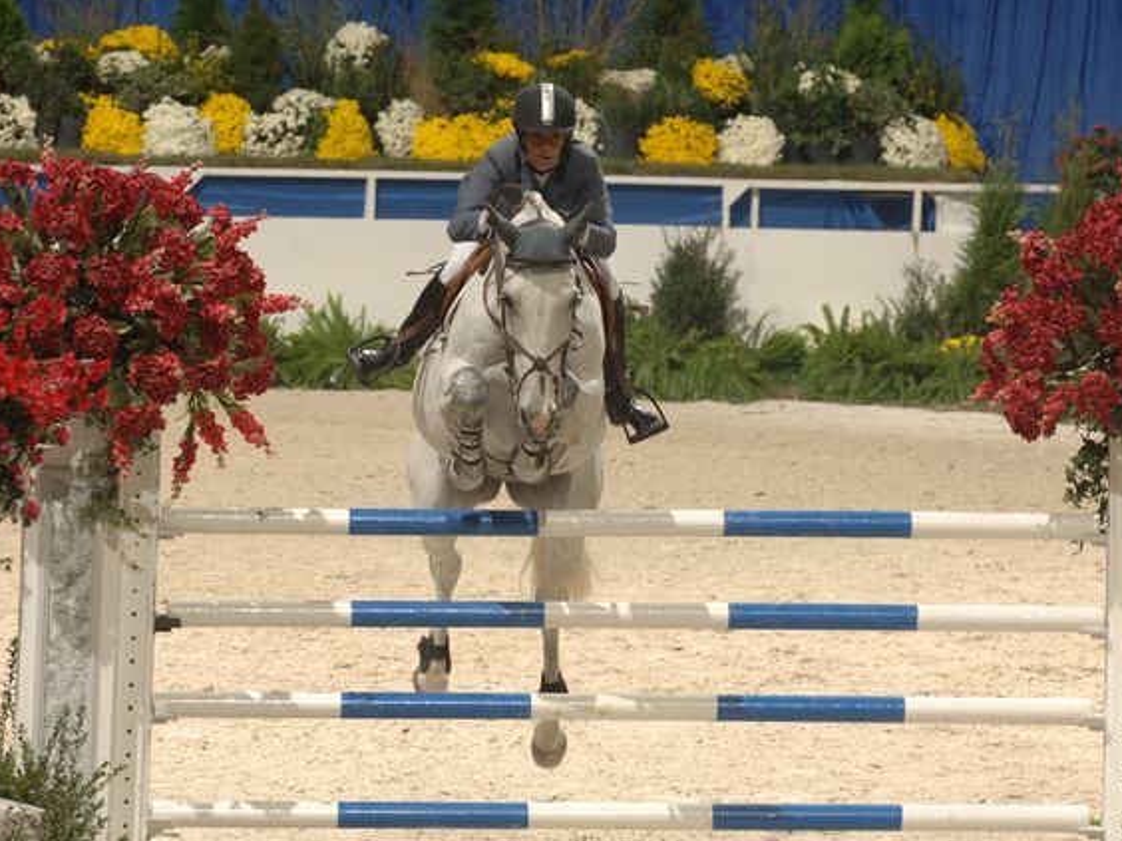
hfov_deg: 6.1
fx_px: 10599
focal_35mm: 327
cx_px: 585
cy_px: 420
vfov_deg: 4.5
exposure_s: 1/250
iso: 320
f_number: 6.3
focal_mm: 200
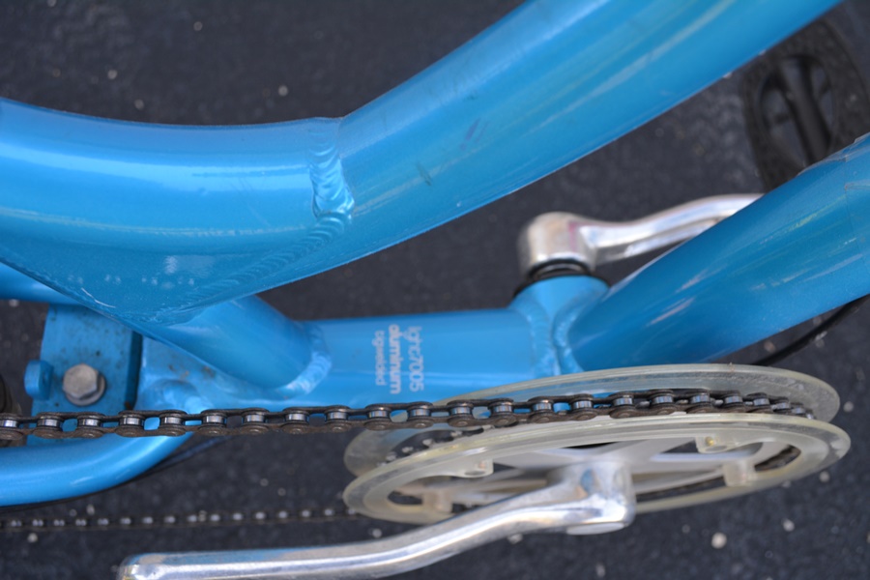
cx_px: 435
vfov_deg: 43.6
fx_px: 725
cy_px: 290
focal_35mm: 30
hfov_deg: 61.9
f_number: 5.6
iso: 400
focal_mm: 20
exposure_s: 1/125
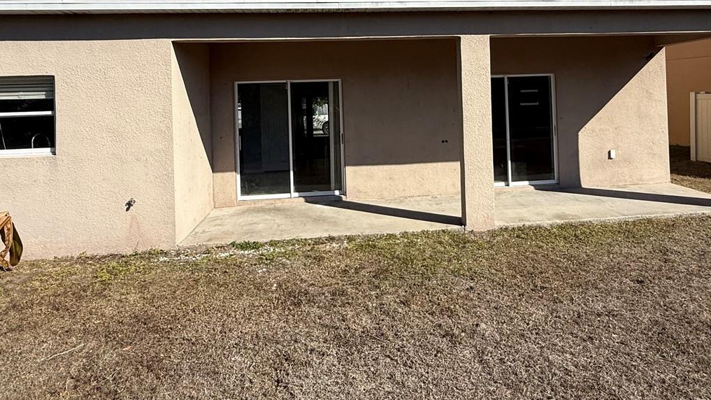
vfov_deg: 45.9
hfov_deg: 76.2
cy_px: 98
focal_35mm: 24
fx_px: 452
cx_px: 380
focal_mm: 2.22
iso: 50
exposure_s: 1/2976
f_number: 2.2
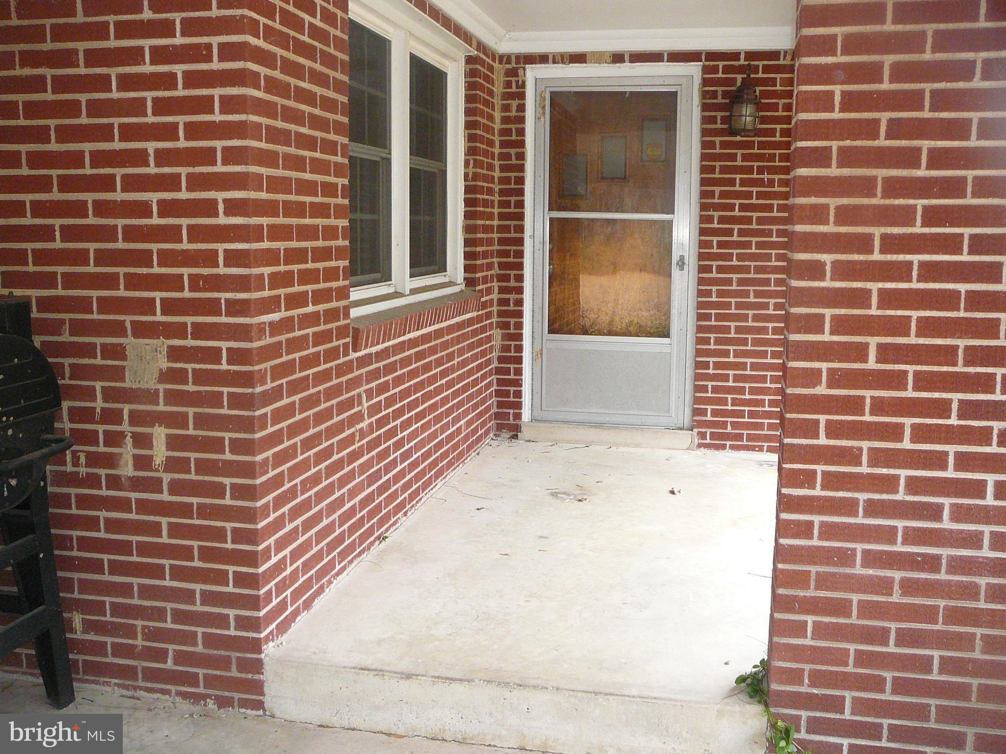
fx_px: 1017
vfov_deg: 40.7
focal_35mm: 35
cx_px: 503
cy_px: 377
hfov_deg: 52.6
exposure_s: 1/30
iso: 250
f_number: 2.8
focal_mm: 5.2
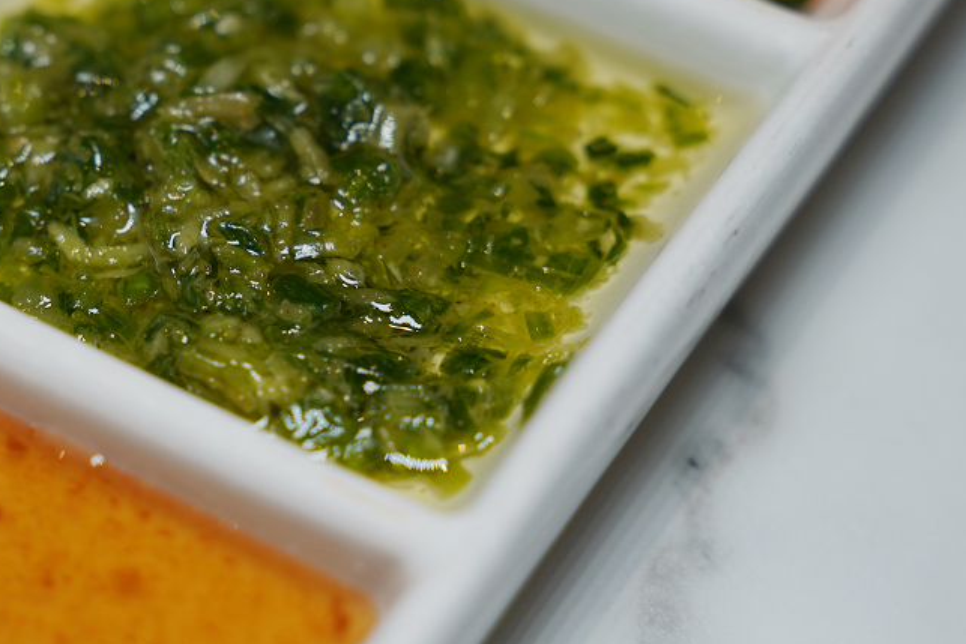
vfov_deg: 9.8
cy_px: 170
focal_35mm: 140
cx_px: 254
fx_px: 3757
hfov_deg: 14.6
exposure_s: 1/80
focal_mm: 75
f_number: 4
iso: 100
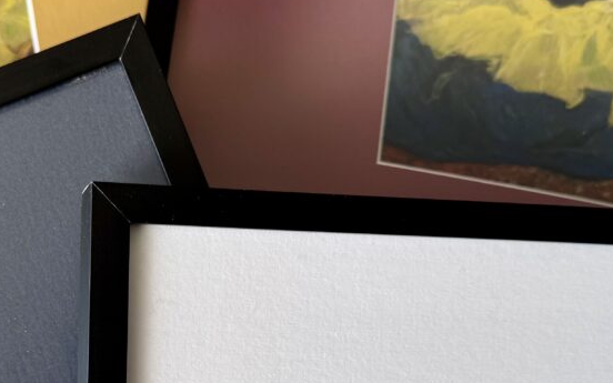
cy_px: 308
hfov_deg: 33.9
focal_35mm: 59
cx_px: 165
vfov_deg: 21.7
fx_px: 986
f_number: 1.78
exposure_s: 1/141
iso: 64
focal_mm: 6.76
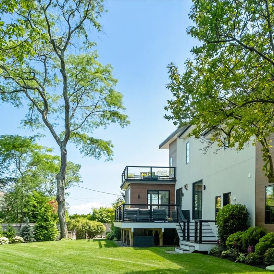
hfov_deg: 49.6
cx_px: 118
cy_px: 221
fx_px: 296
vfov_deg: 47.0
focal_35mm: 33
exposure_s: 1/160
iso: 640
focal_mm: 10.5
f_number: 9
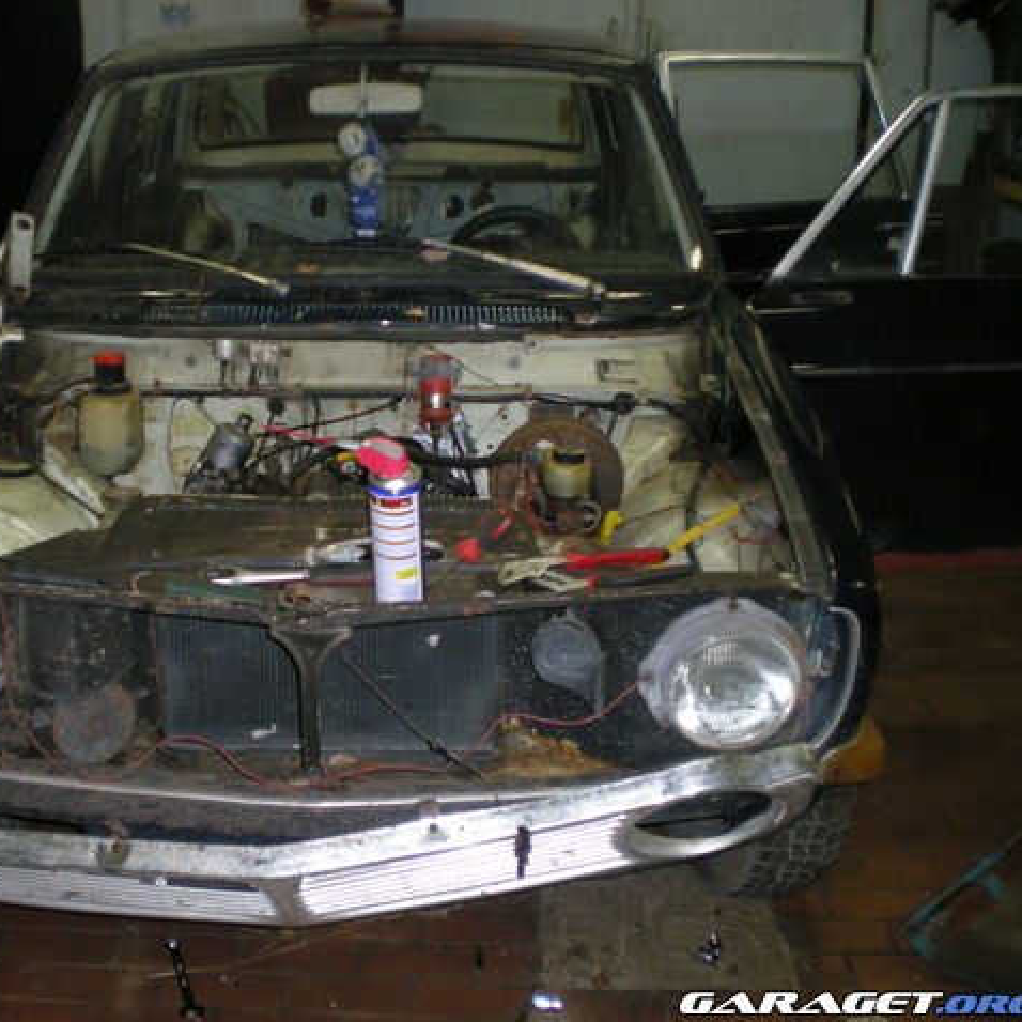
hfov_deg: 37.2
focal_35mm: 45
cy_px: 511
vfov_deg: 37.6
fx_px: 1503
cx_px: 361
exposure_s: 1/60
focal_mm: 6.3
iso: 211
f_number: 3.1
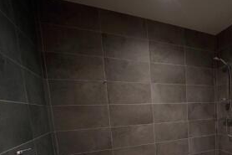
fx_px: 155
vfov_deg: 49.1
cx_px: 193
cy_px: 130
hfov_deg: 65.5
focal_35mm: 24
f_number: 2.8
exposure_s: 1/160
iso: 1000
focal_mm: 14
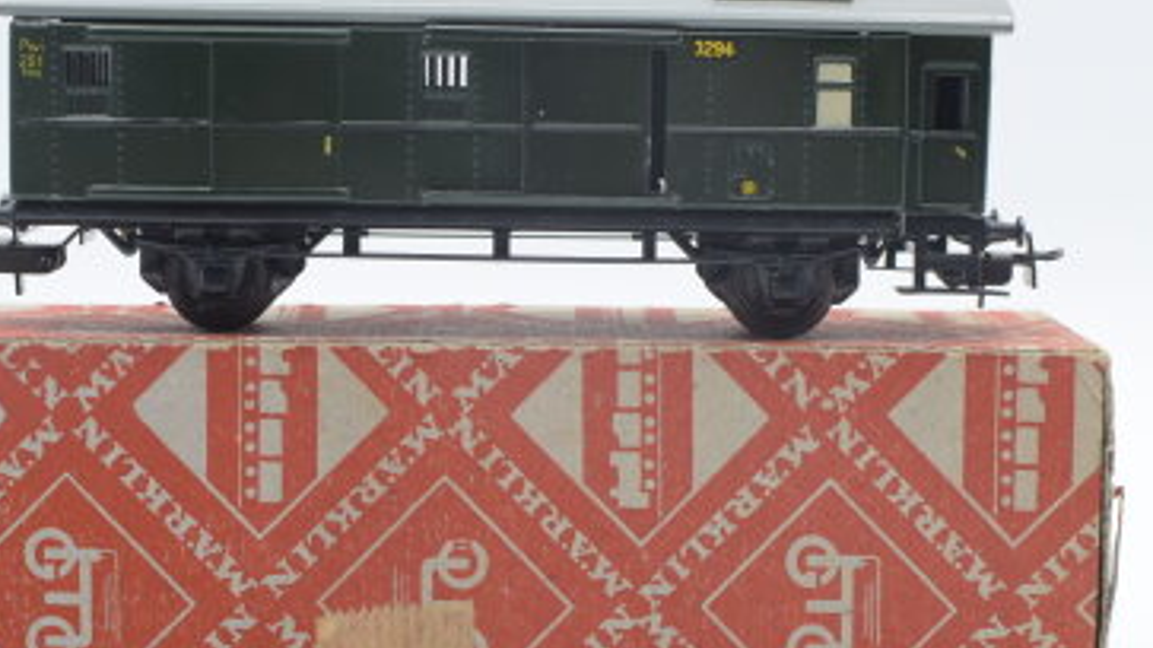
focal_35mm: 91
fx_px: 2777
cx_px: 511
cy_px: 373
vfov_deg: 13.3
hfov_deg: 23.4
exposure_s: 1/125
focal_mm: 35
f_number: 8
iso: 400
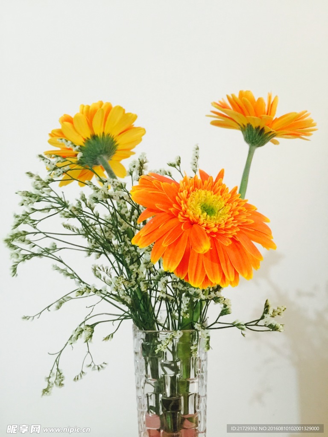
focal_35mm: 29
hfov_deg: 48.2
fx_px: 366
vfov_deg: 61.7
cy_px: 218
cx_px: 164
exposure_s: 1/8
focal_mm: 4.15
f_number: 2.2
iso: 125
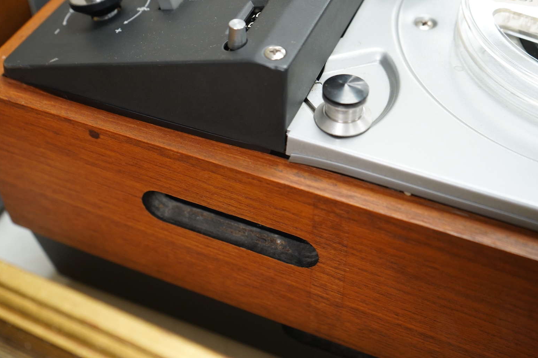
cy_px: 166
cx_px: 246
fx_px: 717
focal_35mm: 48
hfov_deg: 41.1
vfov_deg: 28.0
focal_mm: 43
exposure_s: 1/160
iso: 2500
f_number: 4.5
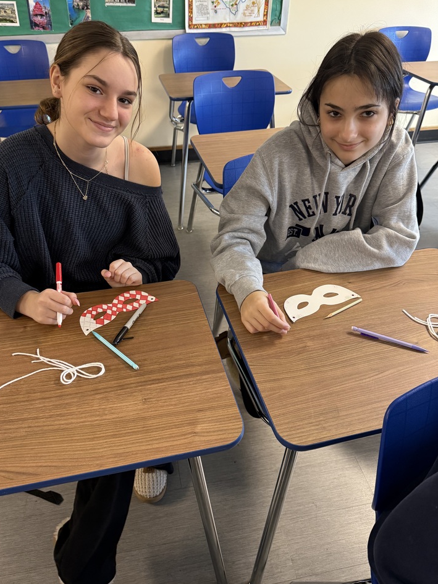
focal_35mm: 26
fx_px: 439
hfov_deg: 53.0
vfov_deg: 67.3
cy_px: 292
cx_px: 201
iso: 250
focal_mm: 6.76
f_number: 1.78
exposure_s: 1/60
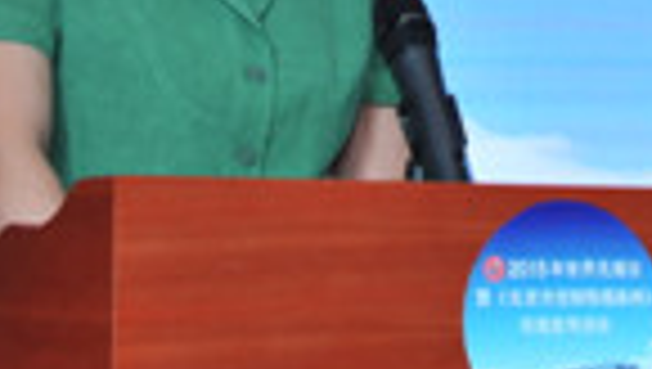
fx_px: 3618
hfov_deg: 10.3
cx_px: 436
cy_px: -166
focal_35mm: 209
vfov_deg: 5.8
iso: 400
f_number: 5.6
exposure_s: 1/100
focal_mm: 58
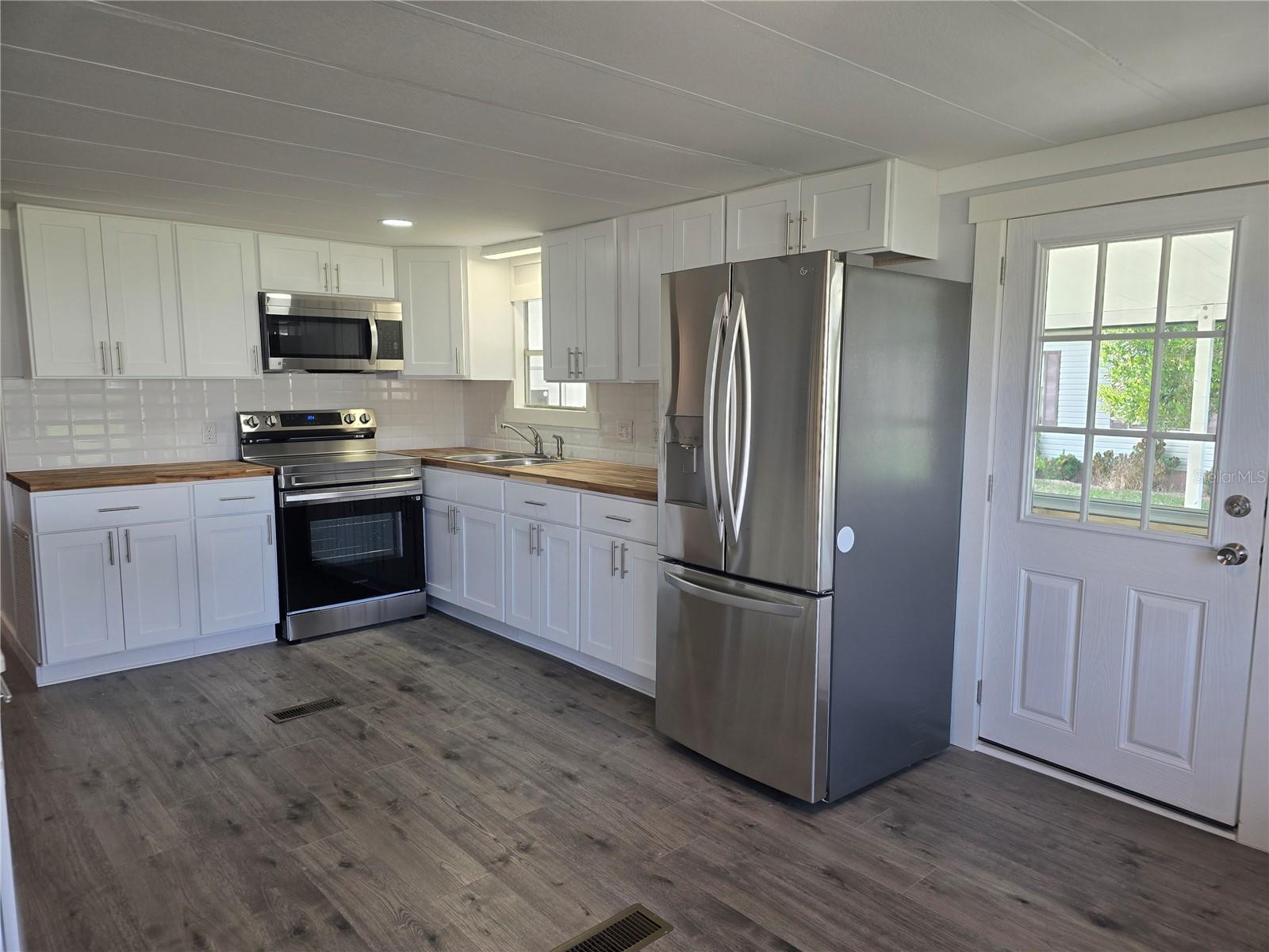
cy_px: 476
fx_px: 843
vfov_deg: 58.9
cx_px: 634
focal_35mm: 23
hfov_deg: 73.9
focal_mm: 6.3
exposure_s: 1/120
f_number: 1.7
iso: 50
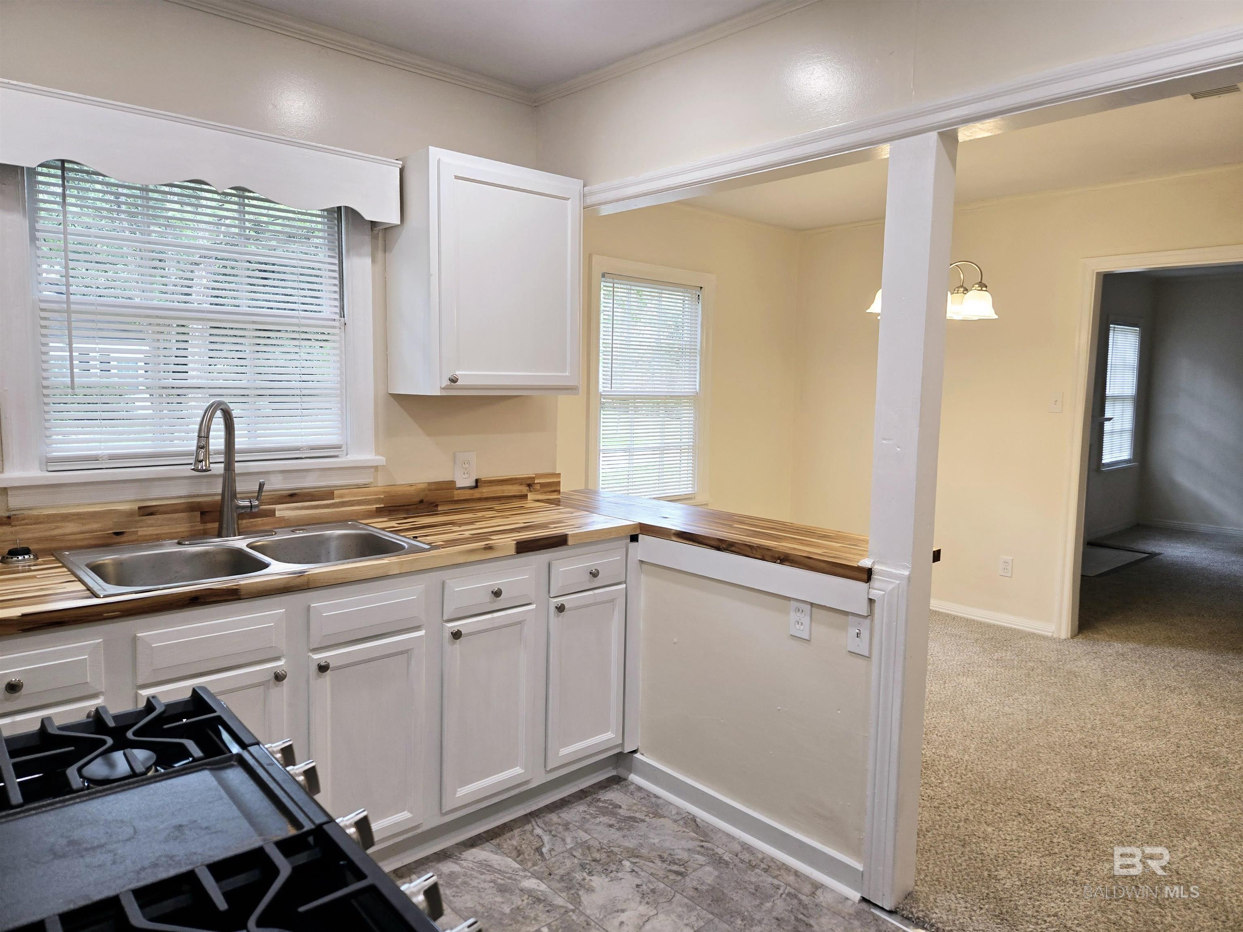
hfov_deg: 73.9
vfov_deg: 58.9
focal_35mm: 23
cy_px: 466
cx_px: 622
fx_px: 826
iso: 100
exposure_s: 1/120
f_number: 1.8
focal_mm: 5.4
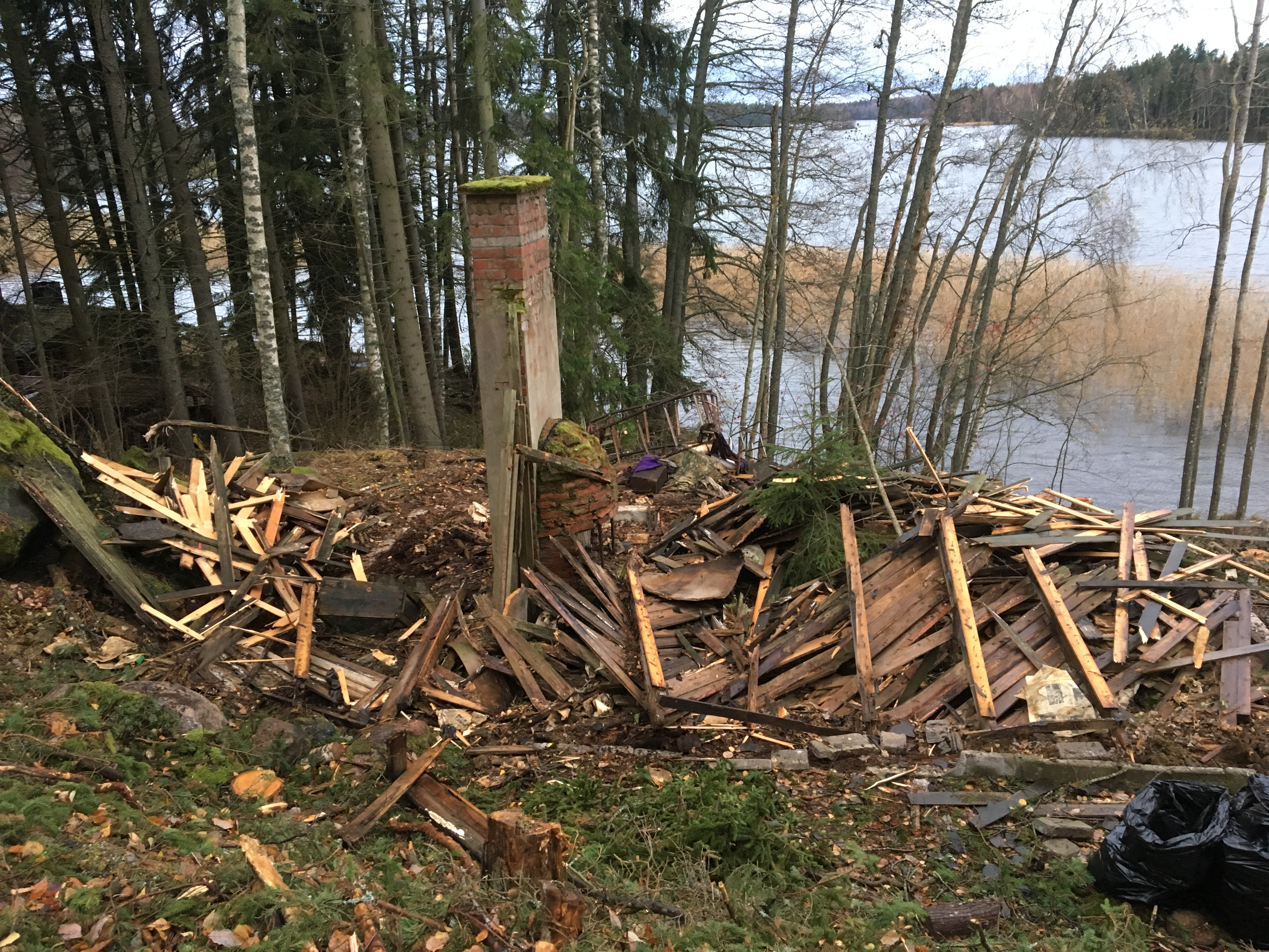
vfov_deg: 48.2
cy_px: 476
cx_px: 634
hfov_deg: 61.7
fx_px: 1063
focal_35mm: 29
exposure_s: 1/33
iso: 160
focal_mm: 4.15
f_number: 2.2
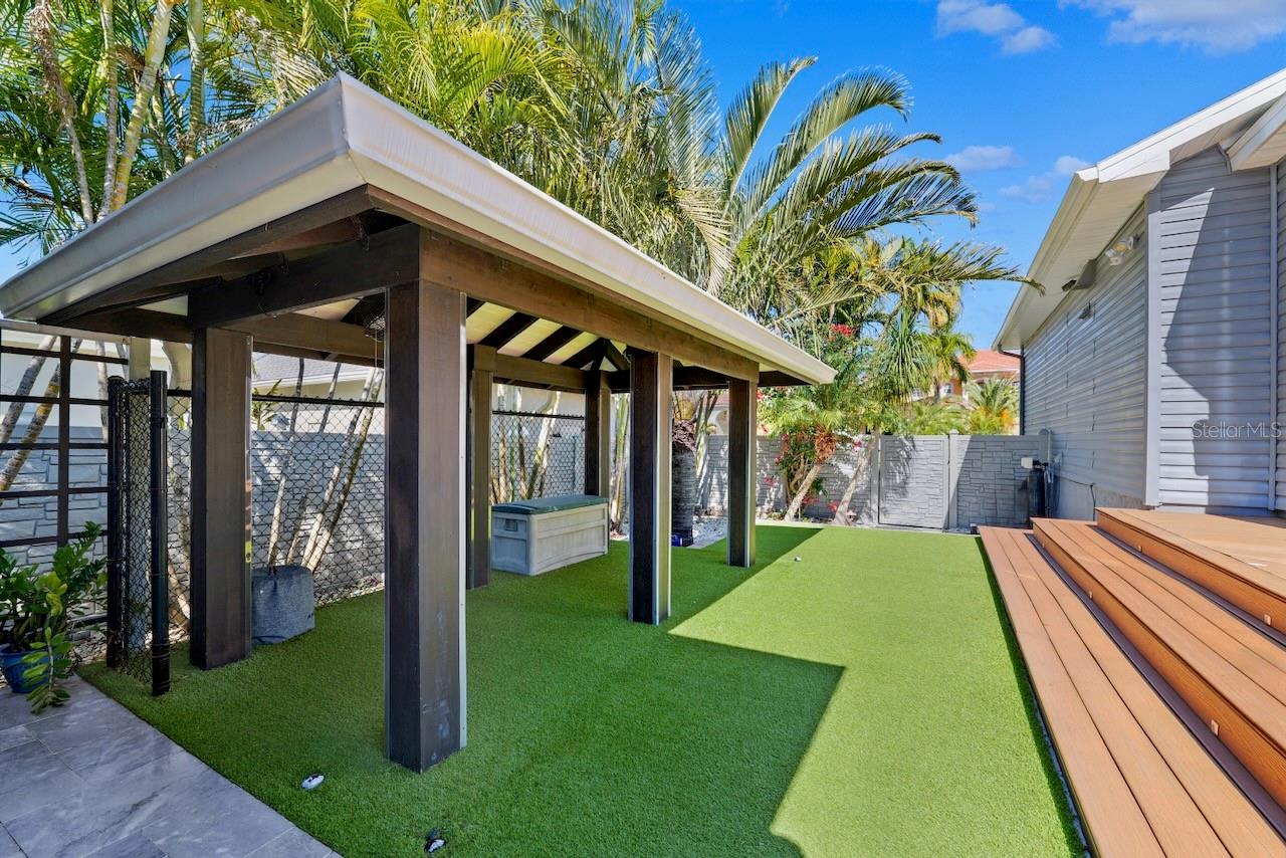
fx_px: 500
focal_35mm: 14
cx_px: 643
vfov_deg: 81.2
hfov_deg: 104.2
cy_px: 429
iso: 100
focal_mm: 14
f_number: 8
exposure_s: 1/40
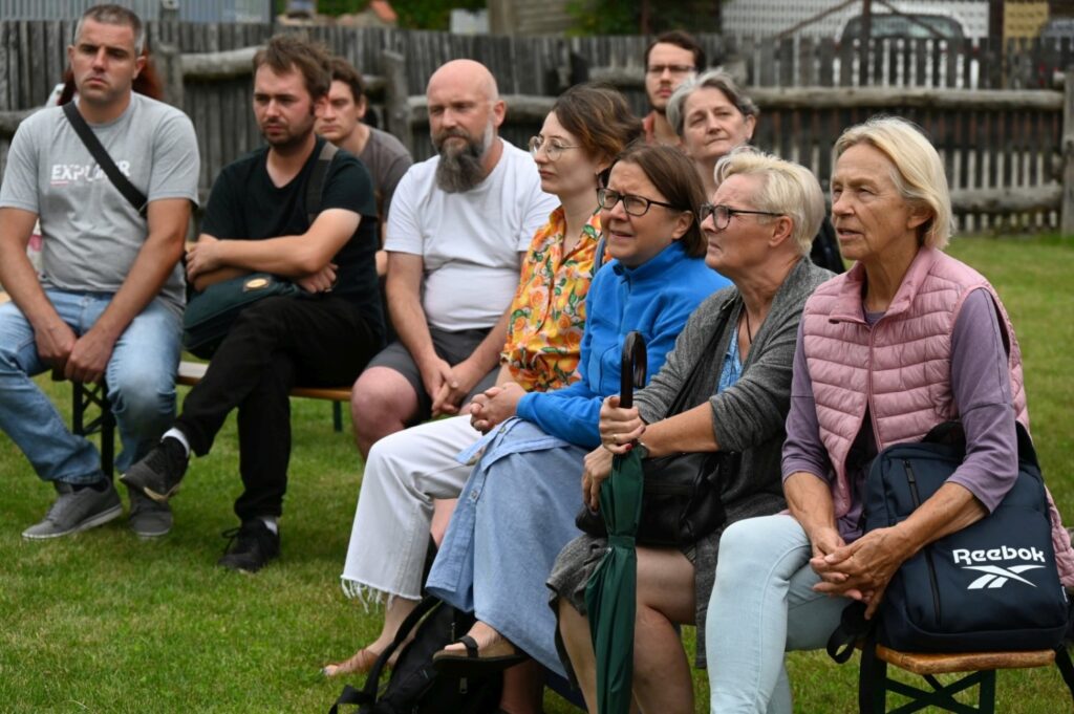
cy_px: 357
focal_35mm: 103
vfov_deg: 13.3
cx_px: 537
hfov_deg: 19.8
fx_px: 3070
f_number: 6.3
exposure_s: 1/640
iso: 500
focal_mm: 103
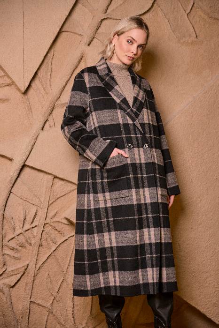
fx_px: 530
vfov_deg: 34.5
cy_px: 164
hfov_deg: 23.4
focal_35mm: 58
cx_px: 110
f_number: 4
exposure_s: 1/160
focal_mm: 58
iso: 800
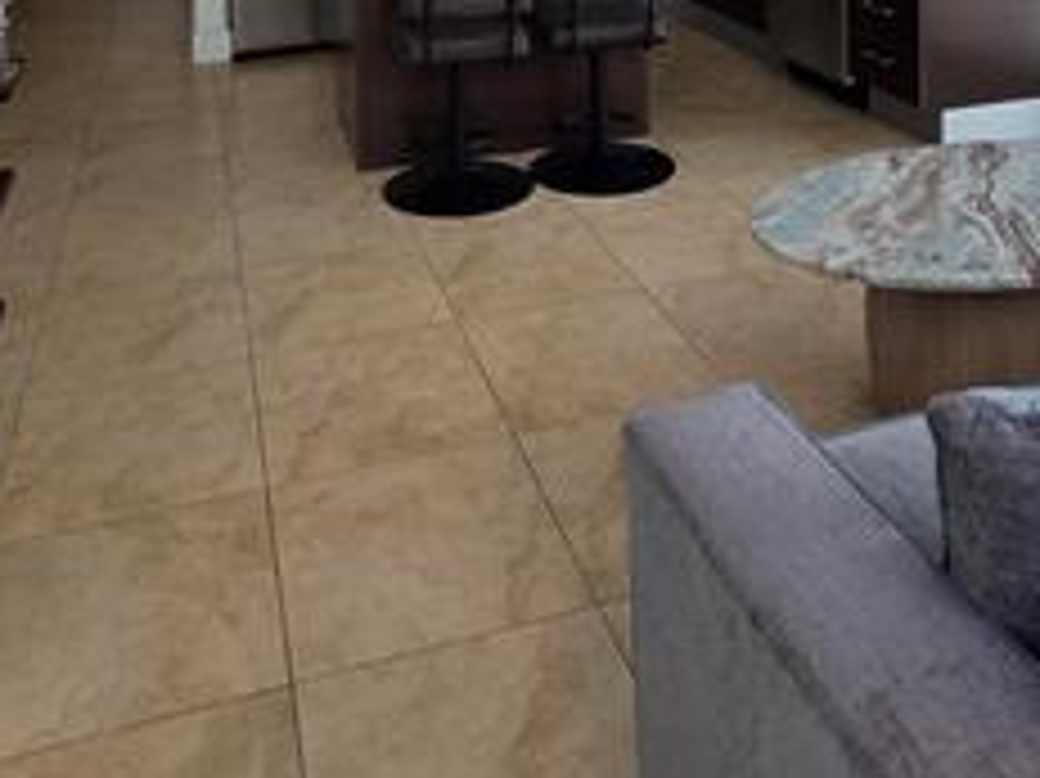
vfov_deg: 31.3
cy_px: -216
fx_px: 1081
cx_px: 536
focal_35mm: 36
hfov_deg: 51.4
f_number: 1.9
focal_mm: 2.2
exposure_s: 1/634
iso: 40
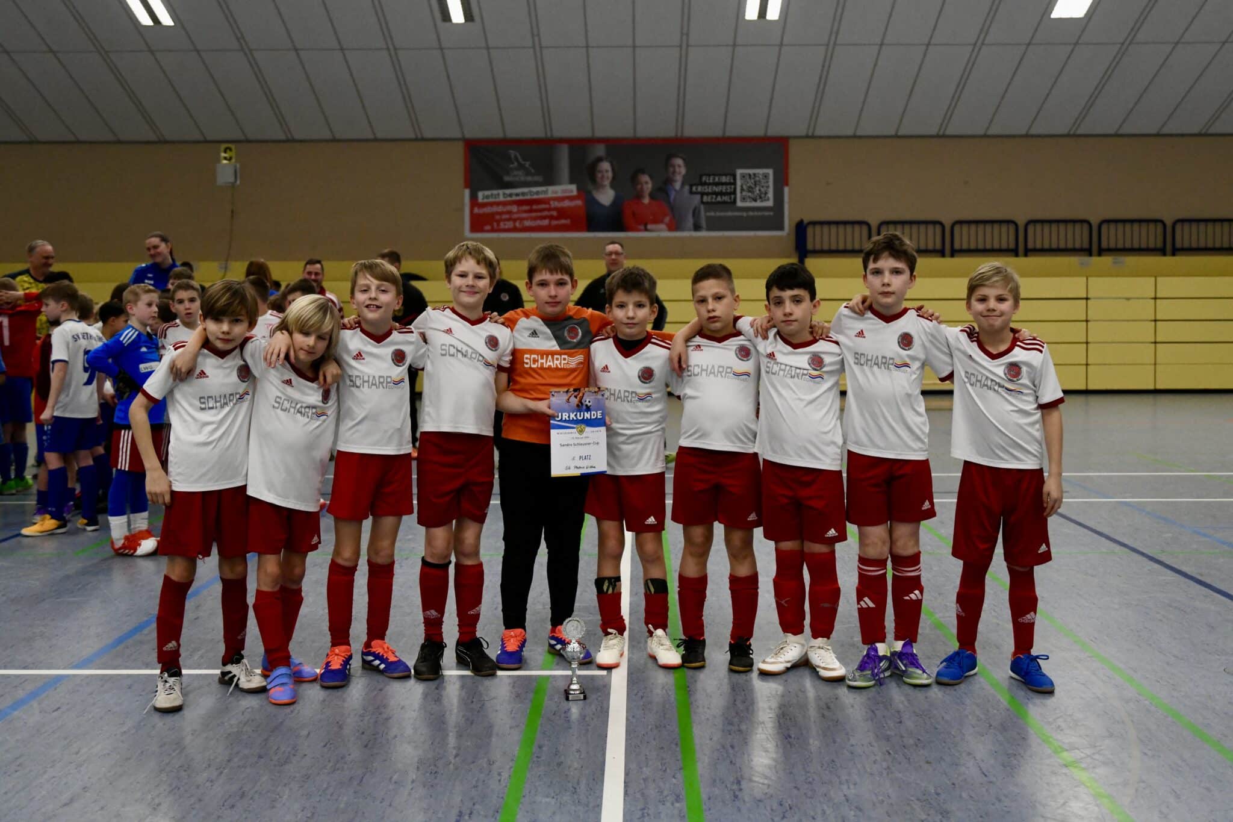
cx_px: 616
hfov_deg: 55.8
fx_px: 1164
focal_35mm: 34
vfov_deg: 38.9
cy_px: 411
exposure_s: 1/1250
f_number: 2.8
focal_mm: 34
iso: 5000
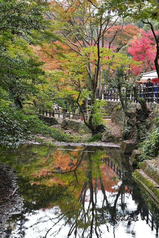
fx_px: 523
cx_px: 80
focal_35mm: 79
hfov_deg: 17.3
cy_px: 119
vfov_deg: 25.7
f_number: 7.1
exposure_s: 1/500
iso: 2500
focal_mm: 52.7
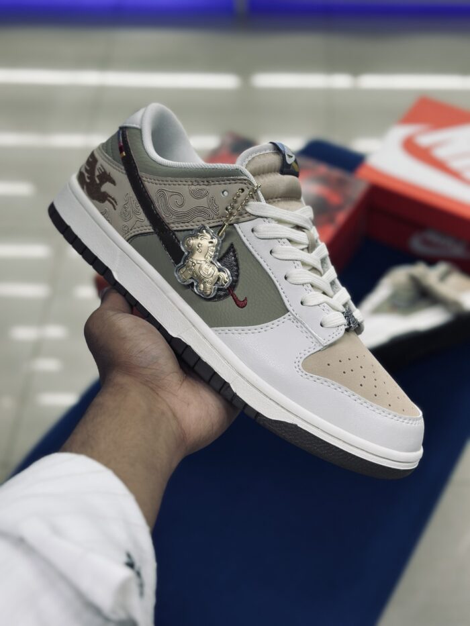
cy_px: 313
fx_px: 869
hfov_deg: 30.3
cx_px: 235
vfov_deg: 39.7
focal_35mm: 48
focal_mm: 6.86
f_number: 1.78
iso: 64
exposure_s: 1/133
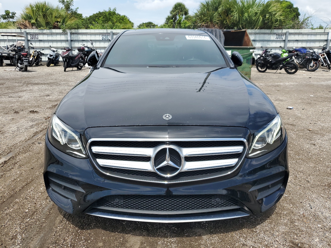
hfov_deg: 67.3
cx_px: 166
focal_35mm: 26
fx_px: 249
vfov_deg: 53.1
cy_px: 124
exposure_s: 1/2500
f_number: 1.5
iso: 50
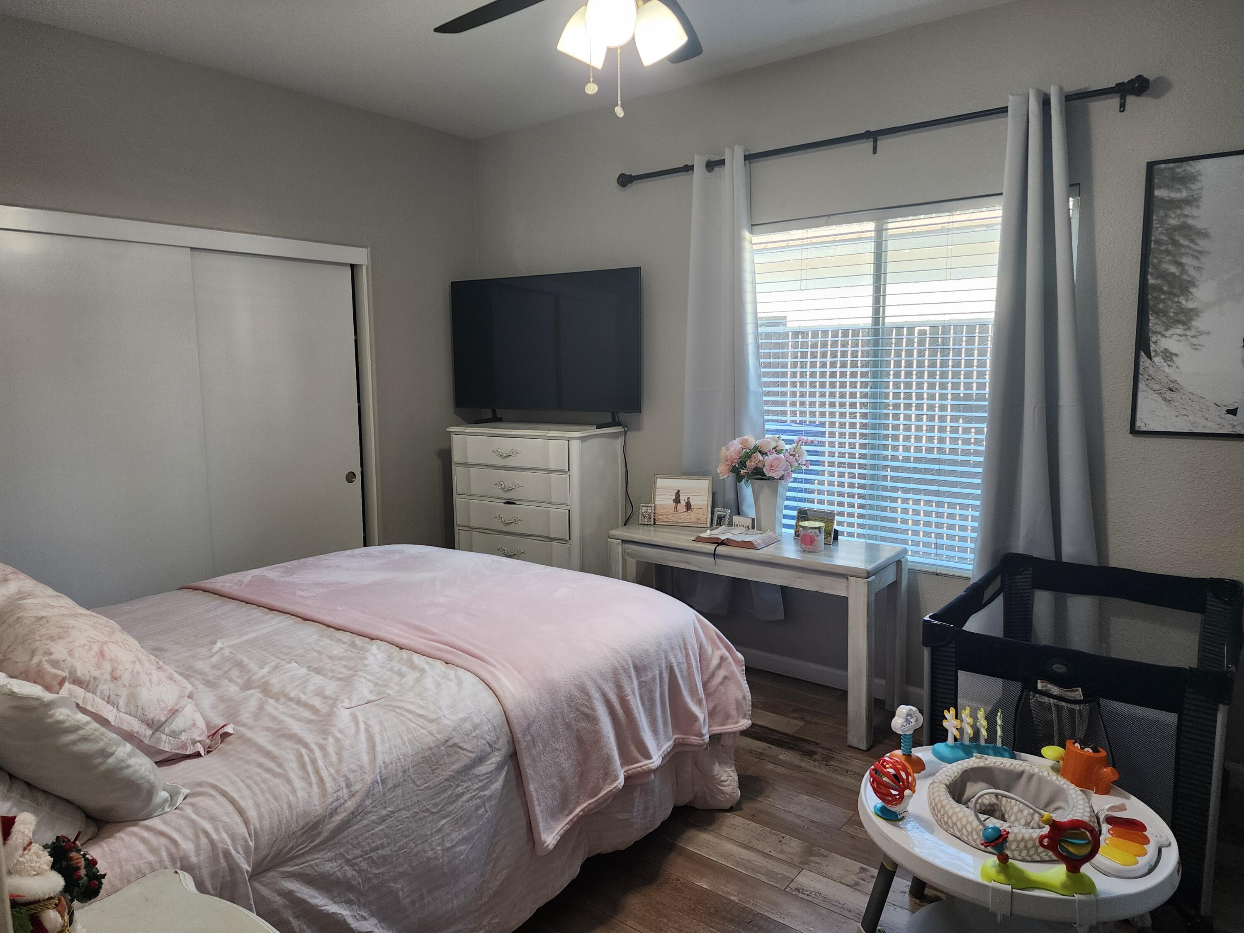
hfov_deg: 73.9
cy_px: 466
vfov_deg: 58.9
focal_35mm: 23
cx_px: 622
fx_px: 827
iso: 160
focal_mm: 6.4
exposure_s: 1/120
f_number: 1.8
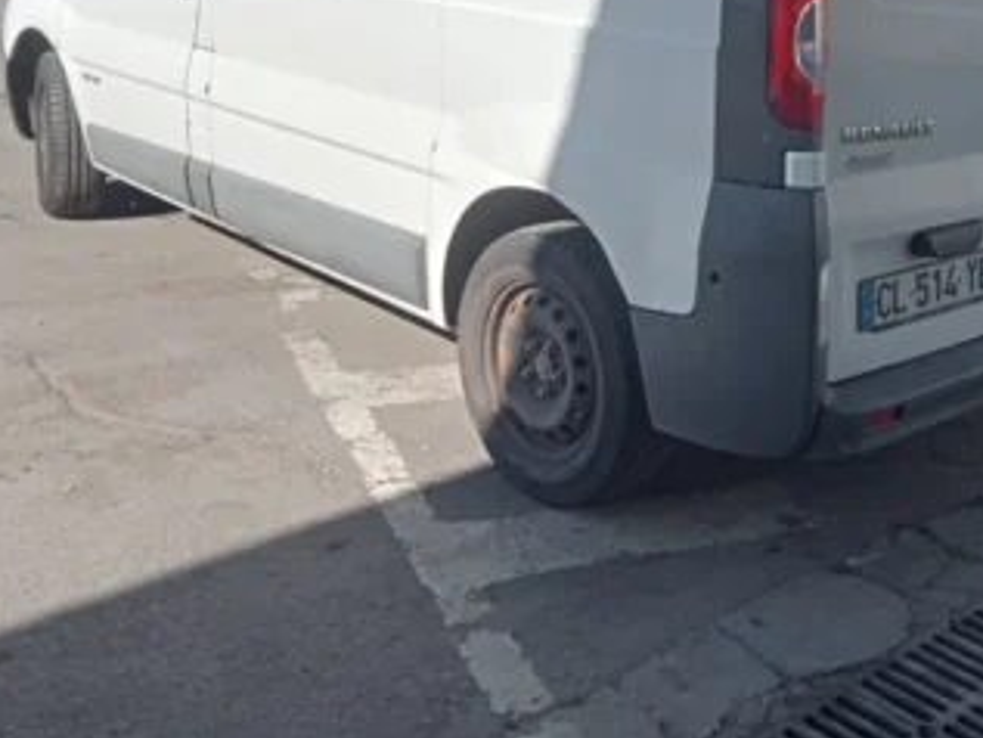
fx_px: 1506
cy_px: 105
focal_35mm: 53
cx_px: 651
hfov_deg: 35.8
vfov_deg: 26.8
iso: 100
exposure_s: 1/710
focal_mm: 3.46
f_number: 2.2
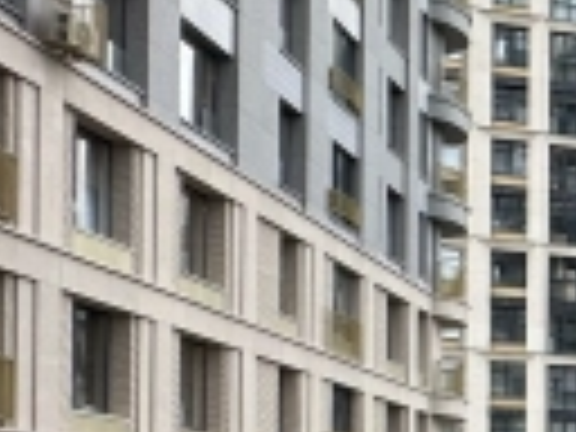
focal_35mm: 68
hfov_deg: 17.3
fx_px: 1131
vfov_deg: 20.0
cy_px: 544
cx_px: 1238
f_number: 2.2
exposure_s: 1/254
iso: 40
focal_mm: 2.22
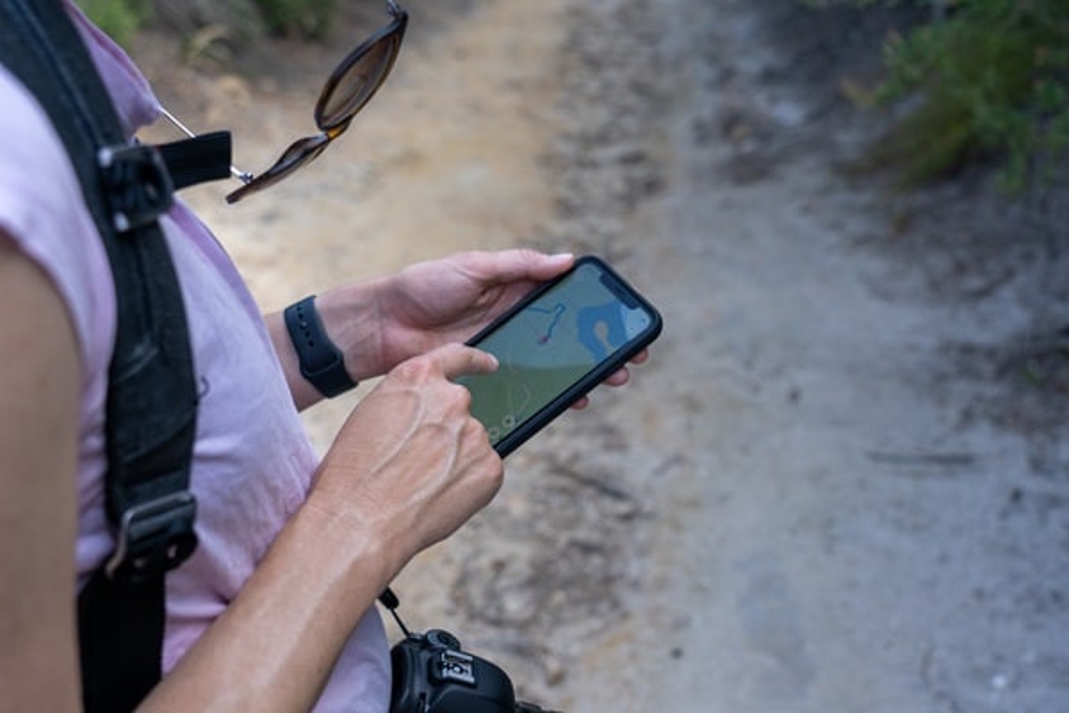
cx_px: 534
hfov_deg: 50.7
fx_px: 1128
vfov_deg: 35.1
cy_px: 356
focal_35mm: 38
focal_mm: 38
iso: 100
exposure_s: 1/250
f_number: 4.5
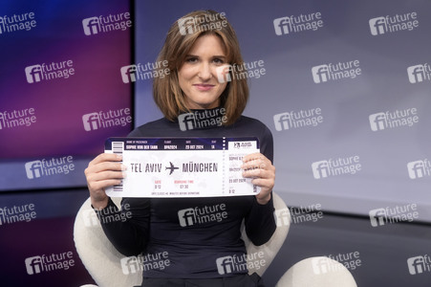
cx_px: 216
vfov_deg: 29.8
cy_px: 144
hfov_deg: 43.6
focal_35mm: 45
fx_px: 538
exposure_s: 1/200
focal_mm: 30
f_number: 2.2
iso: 640
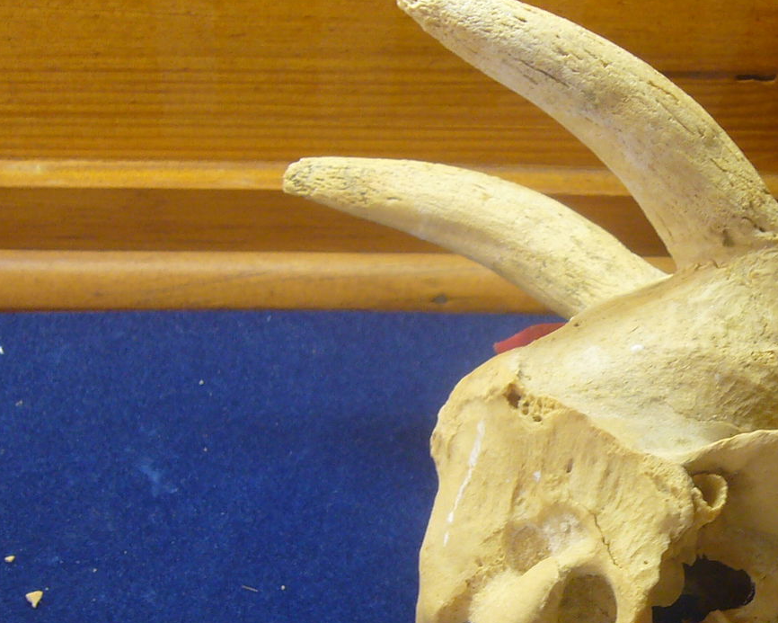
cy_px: 492
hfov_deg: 20.5
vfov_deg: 16.6
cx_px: 644
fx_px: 2119
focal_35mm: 92
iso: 100
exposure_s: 1/25
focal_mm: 6.1
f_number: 3.1
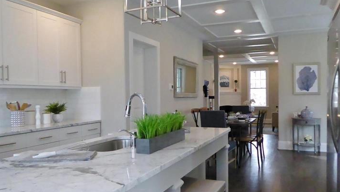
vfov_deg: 37.8
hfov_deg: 62.6
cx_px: 172
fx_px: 280
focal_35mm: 31
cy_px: 103
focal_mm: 5
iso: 1600
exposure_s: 1/250
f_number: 3.5
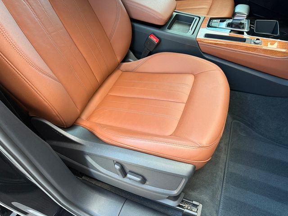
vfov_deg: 56.8
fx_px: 200
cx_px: 144
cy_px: 108
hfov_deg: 71.6
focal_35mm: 24
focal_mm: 6.76
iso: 200
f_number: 1.78
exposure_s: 1/61
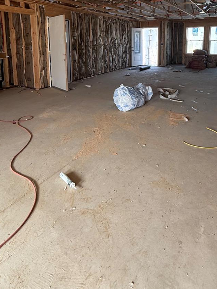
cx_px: 110
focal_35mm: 25
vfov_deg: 65.1
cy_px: 72
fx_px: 209
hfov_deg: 54.9
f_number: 2.2
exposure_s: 1/99
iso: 160
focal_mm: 2.22
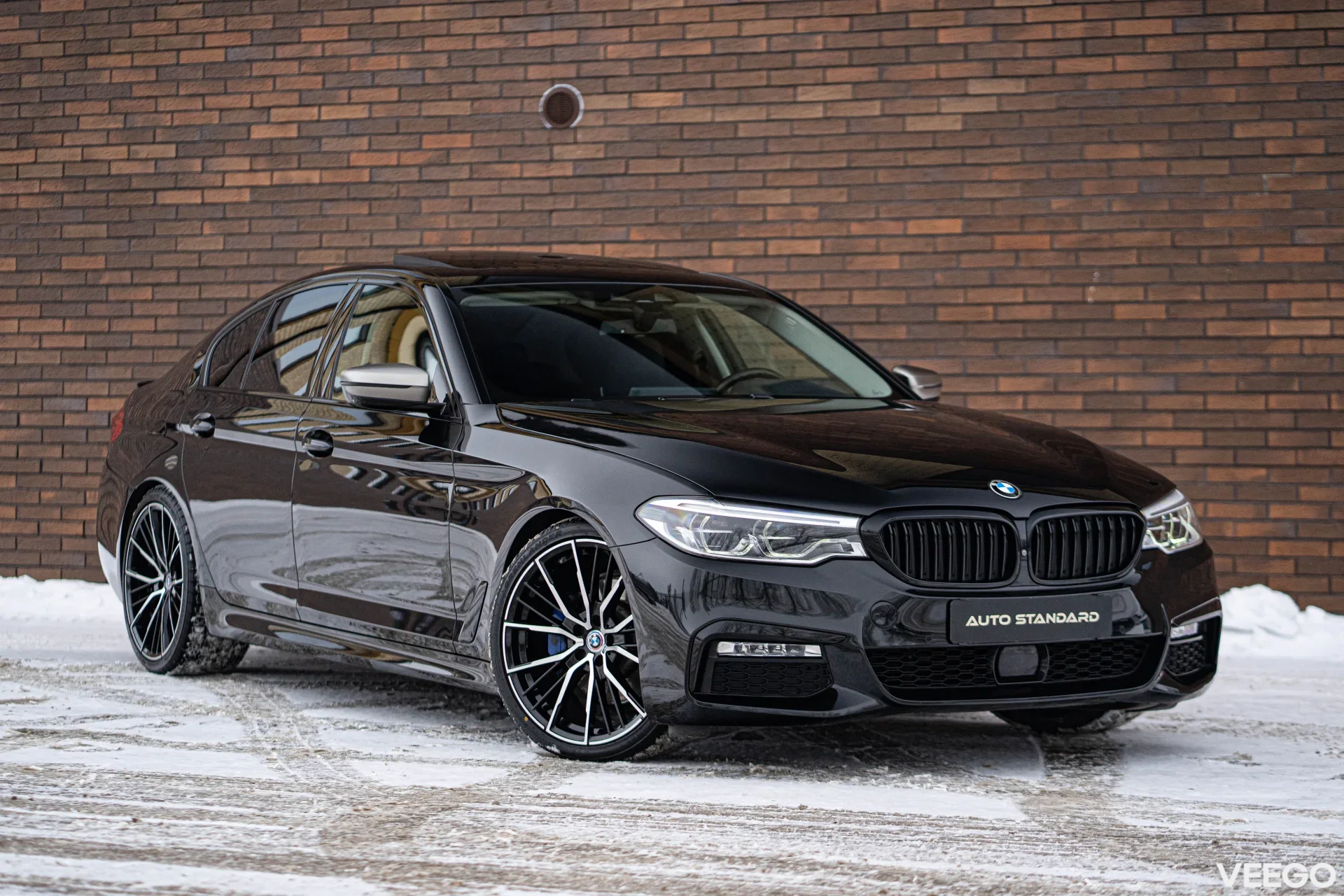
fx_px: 3173
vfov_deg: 16.1
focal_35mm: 85
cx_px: 672
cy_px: 448
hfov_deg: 23.9
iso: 800
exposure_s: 1/1600
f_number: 2.5
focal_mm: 85
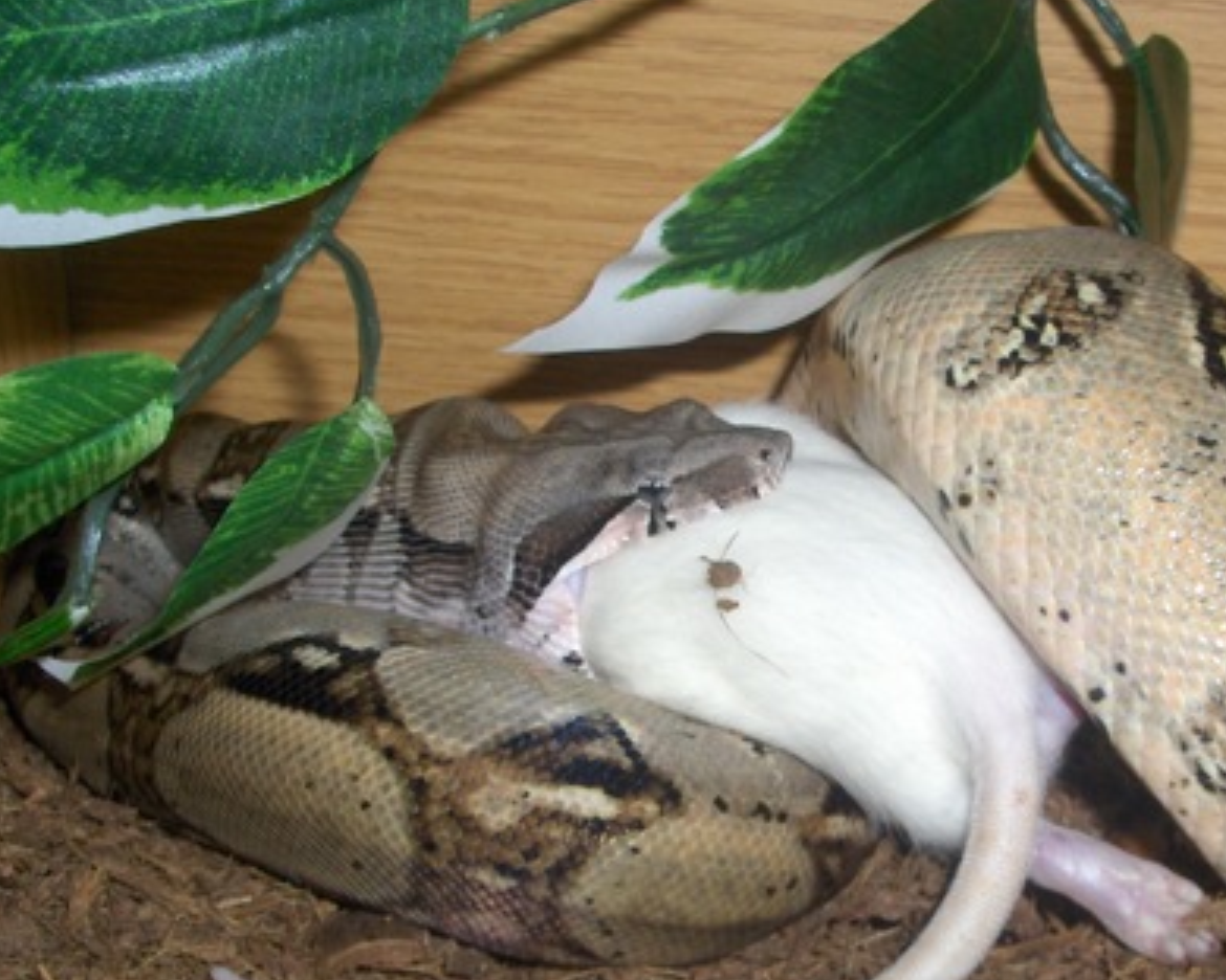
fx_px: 2032
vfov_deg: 27.0
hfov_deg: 33.3
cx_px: 795
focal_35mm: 56
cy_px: 666
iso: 100
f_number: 4.3
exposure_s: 1/60
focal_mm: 5.8
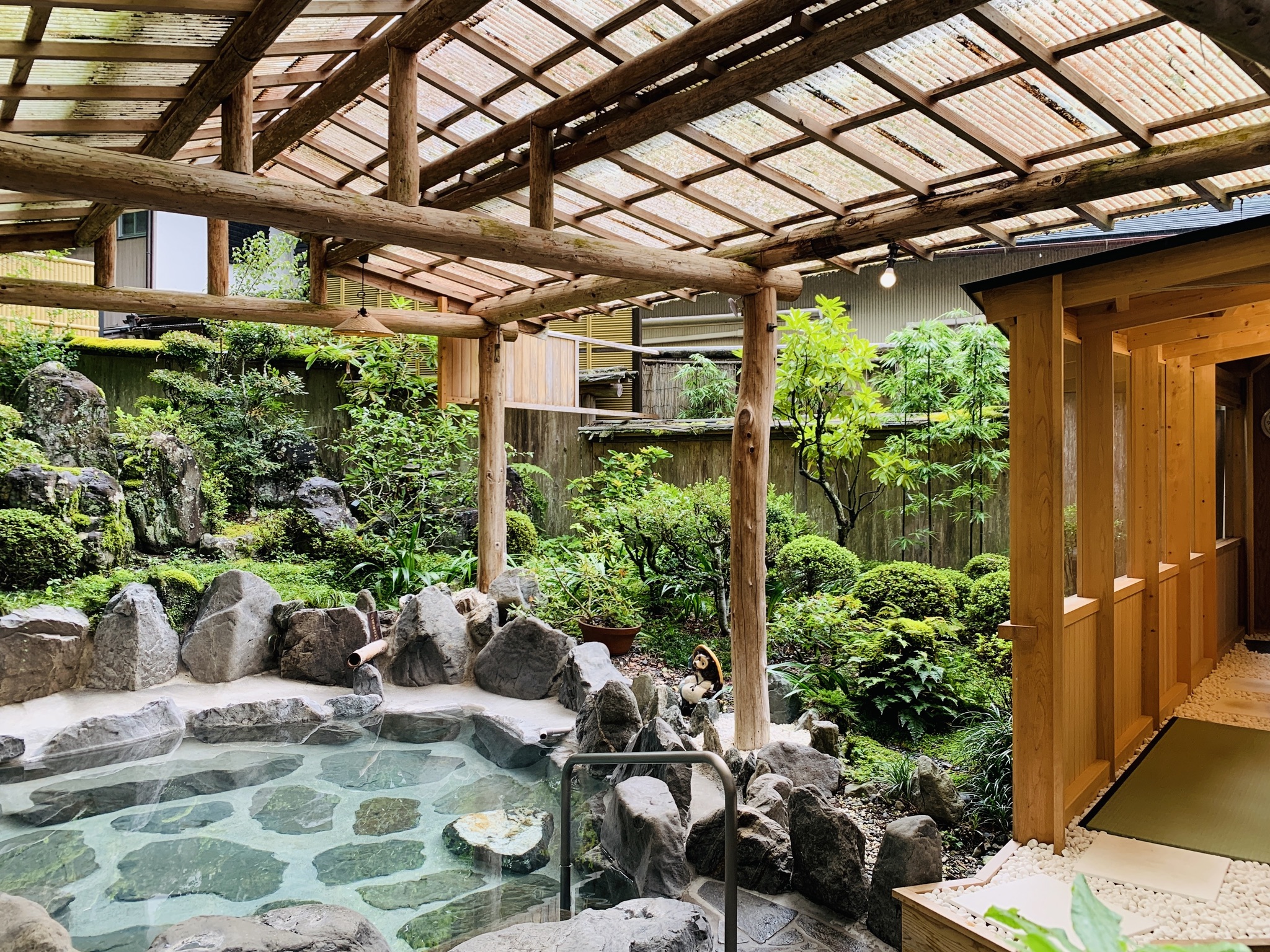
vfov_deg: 53.1
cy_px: 476
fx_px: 954
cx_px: 635
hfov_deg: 67.3
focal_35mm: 26
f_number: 1.8
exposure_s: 1/122
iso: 40
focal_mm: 4.25
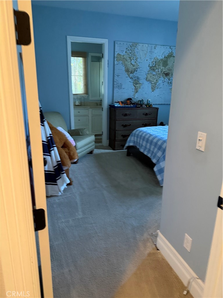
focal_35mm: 24
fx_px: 206
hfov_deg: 56.8
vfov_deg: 71.6
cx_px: 112
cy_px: 149
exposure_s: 1/40
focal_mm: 6.76
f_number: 1.78
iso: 800
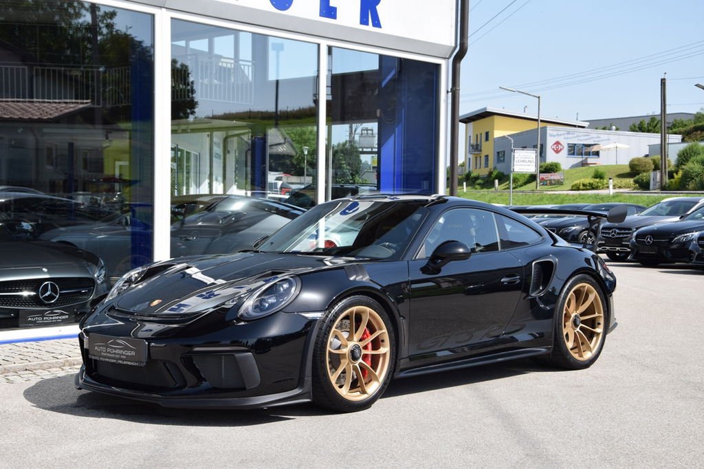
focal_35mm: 57
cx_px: 352
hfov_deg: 35.1
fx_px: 1114
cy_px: 234
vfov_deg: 23.8
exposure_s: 1/320
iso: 200
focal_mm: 38
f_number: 9
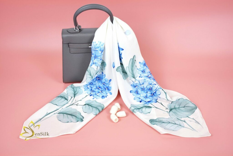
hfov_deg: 47.4
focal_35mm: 41
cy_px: 78
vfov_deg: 32.6
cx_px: 116
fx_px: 265
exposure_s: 1/400
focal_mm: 41
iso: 400
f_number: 2.8
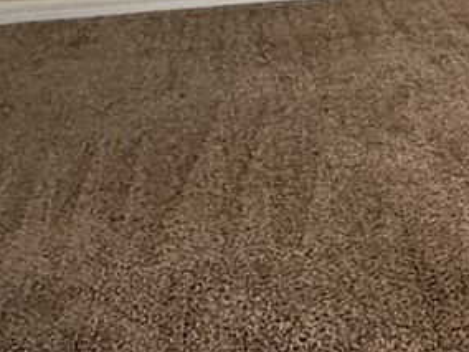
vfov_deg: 16.2
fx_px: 1070
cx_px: 448
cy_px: -254
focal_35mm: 79
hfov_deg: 23.8
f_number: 2.2
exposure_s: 1/99
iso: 160
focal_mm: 2.22
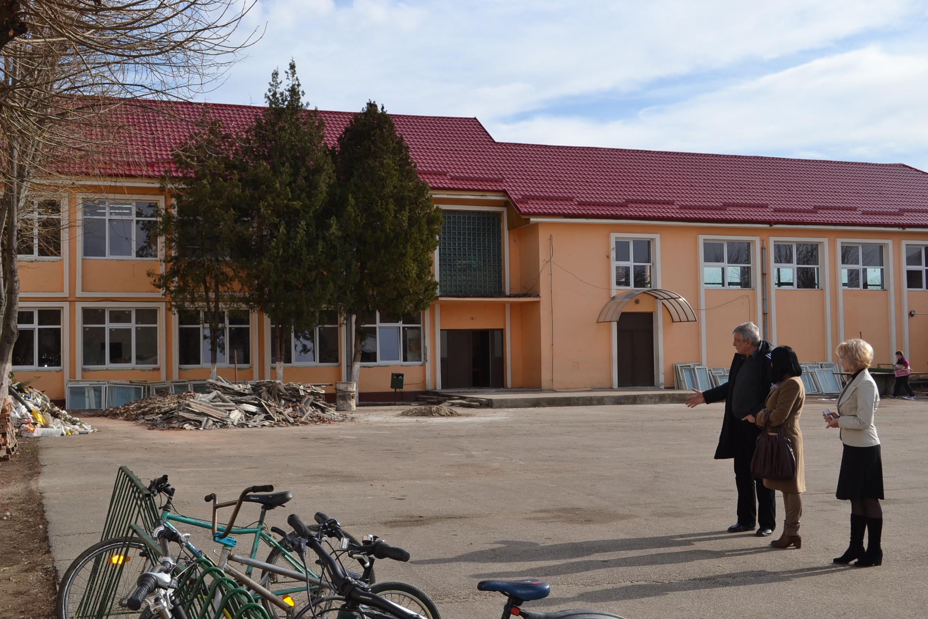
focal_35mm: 44
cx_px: 464
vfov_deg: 30.8
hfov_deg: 45.0
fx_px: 1121
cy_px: 310
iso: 100
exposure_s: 1/200
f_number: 9
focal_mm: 29
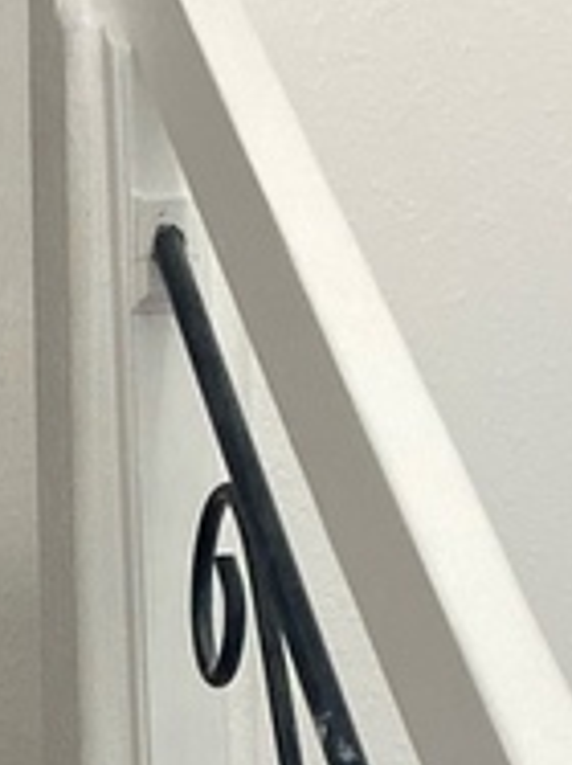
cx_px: -388
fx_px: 3309
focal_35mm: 150
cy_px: 925
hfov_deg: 9.5
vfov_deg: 12.8
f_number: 1.8
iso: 125
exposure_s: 1/120
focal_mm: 4.25
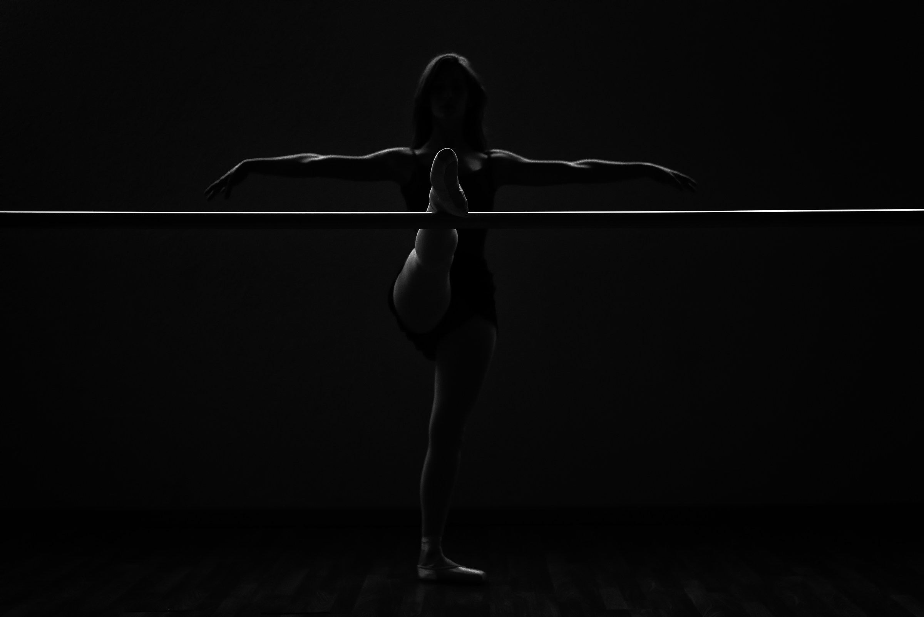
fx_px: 1284
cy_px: 308
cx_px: 462
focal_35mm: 50
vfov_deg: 27.0
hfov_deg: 39.6
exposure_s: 1/125
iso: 400
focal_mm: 50
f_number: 1.8
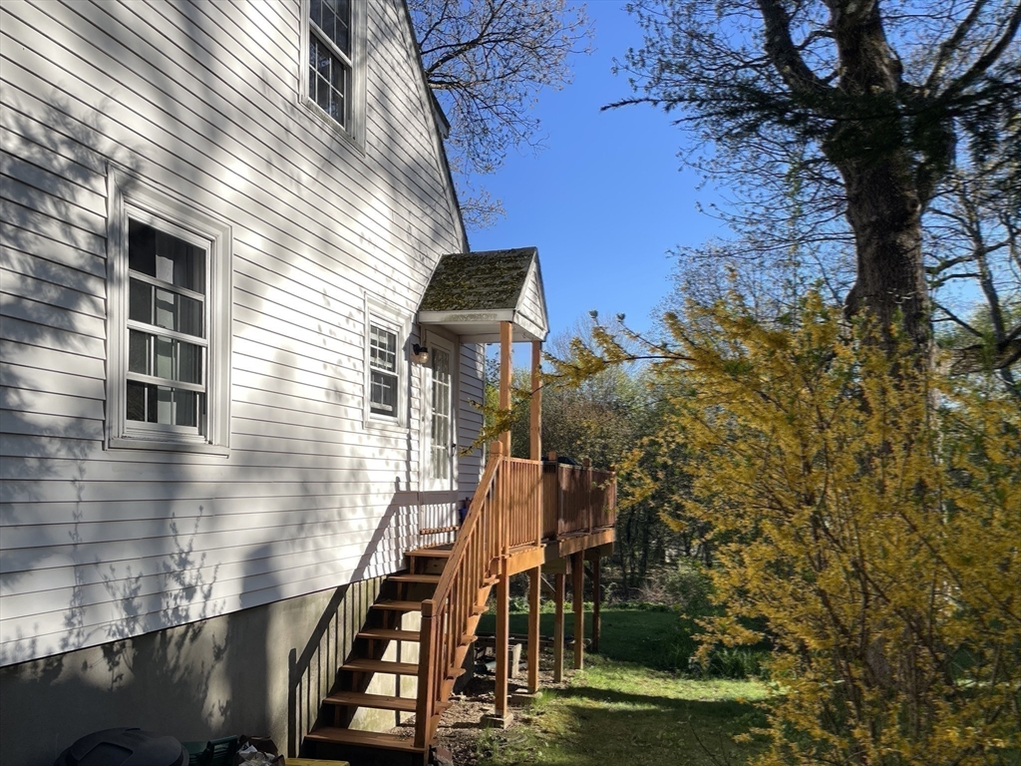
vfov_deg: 53.1
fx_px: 767
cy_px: 383
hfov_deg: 67.3
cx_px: 510
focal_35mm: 26
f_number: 1.6
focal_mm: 4.2
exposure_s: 1/3205
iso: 32
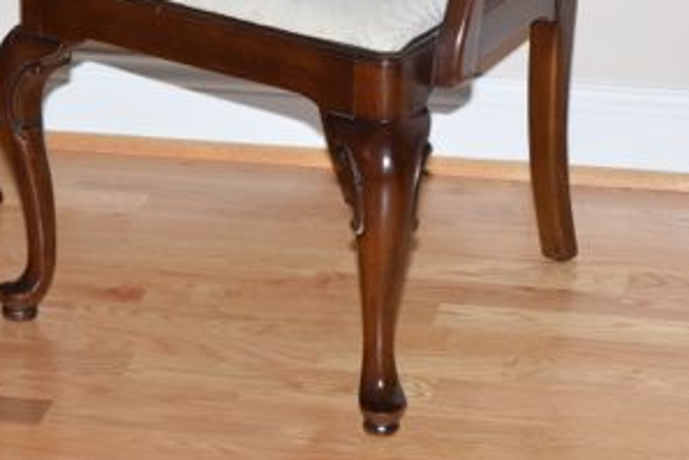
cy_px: 38
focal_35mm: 177
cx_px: 317
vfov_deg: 7.7
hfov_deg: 11.6
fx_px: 3390
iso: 800
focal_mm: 55
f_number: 5.6
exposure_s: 1/125
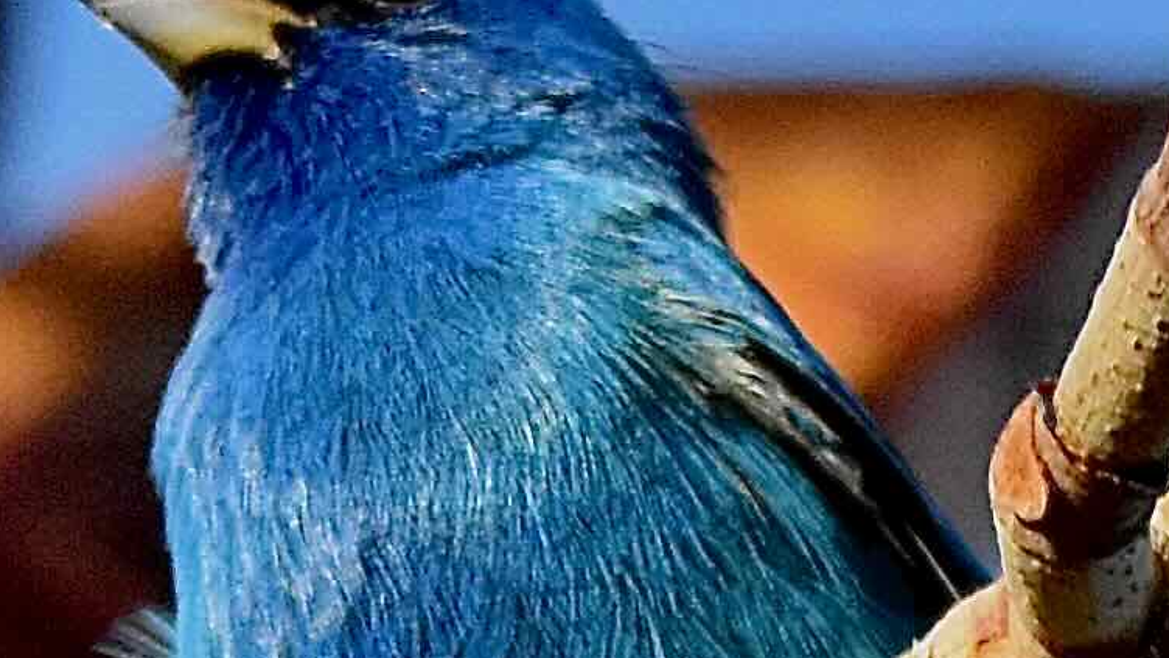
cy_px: 815
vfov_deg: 1.1
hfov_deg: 2.0
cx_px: 452
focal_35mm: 1077
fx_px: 33384
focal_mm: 250
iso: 2500
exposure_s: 1/3200
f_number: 9
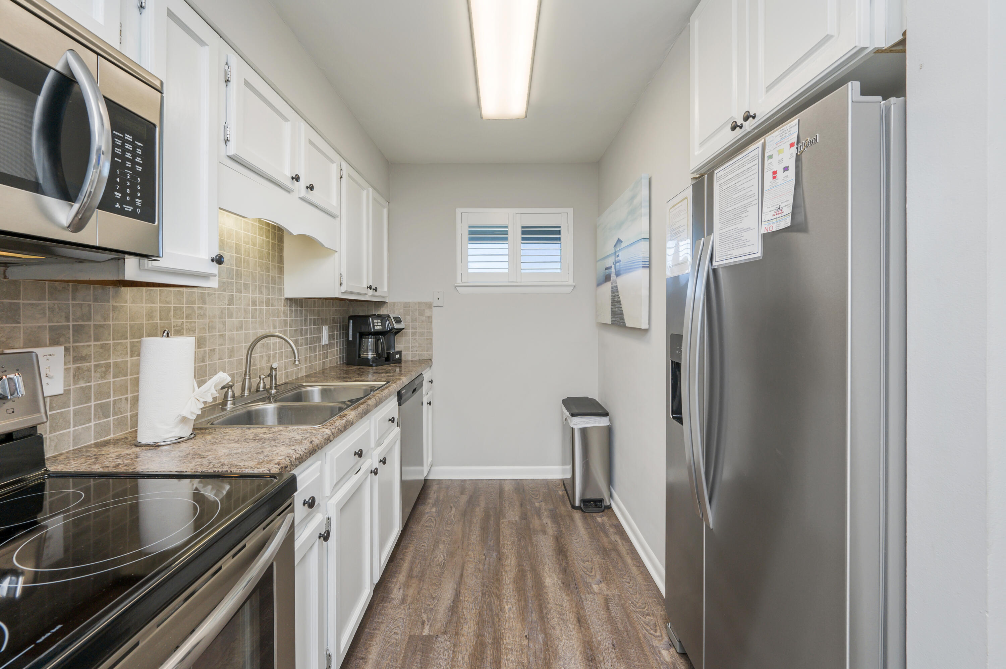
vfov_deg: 81.1
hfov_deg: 104.3
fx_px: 391
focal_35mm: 14
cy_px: 334
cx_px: 503
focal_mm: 14
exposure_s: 1/30
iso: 500
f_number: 9
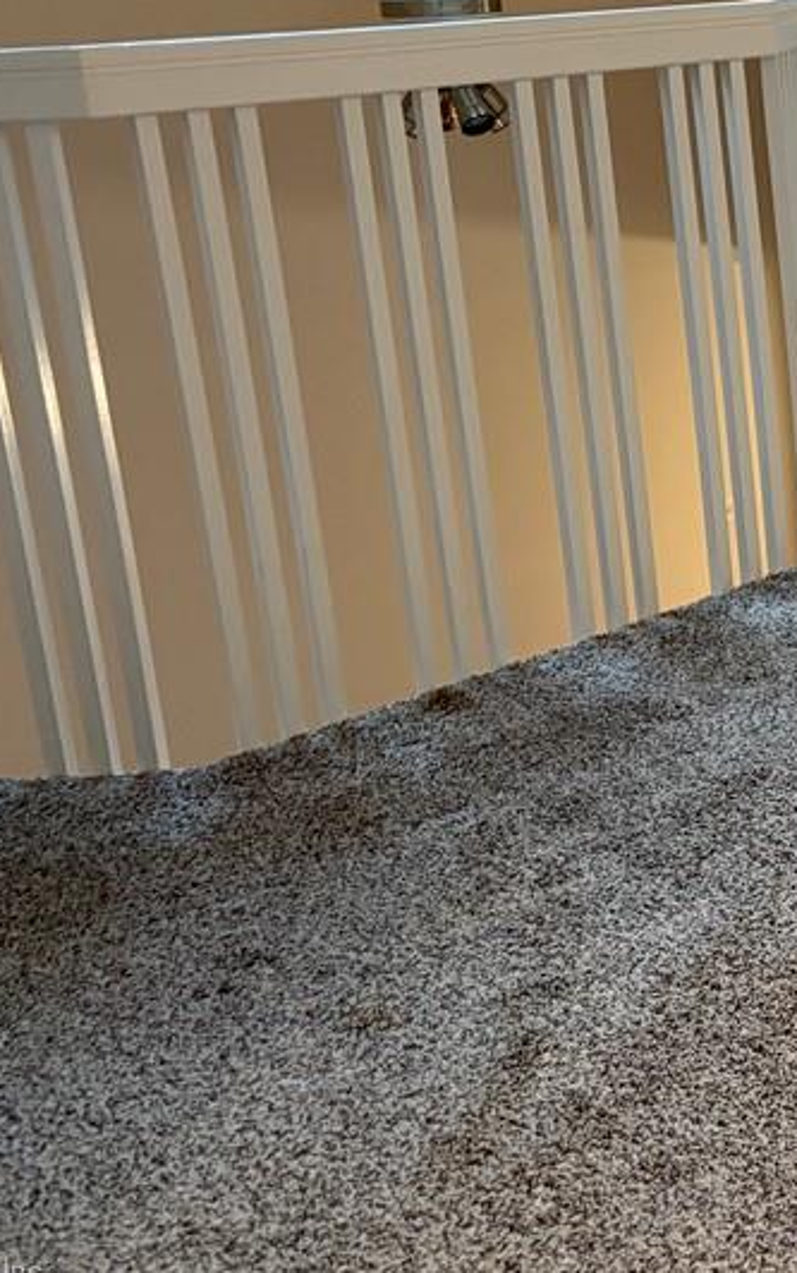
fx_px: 1840
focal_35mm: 53
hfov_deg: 21.3
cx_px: 1132
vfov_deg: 37.5
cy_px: 376
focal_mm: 5.96
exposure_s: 1/60
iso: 400
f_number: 1.6
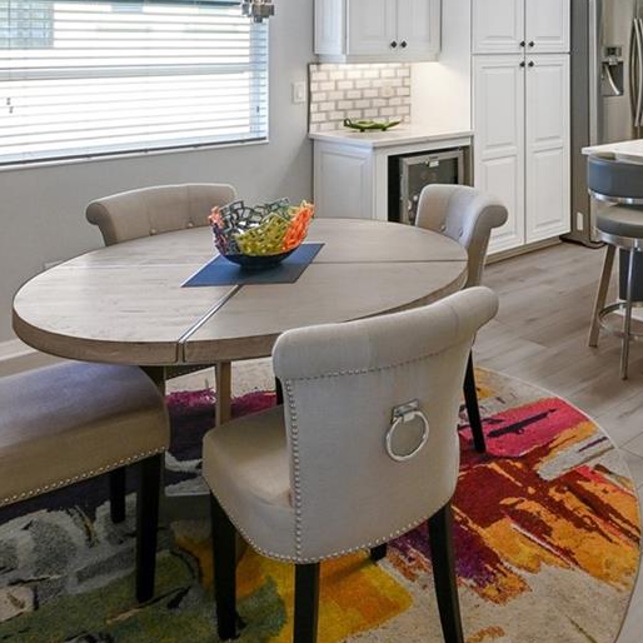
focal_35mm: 37
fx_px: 778
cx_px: 559
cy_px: 43
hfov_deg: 41.9
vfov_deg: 40.8
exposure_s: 1/125
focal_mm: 14
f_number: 8
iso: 800
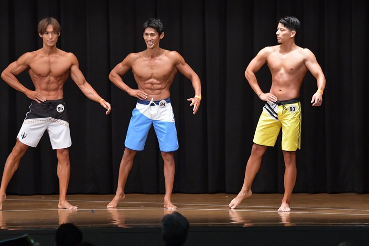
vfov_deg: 6.8
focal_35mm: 202
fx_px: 2070
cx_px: 184
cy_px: 123
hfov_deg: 10.2
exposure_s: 1/400
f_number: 5.6
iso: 6400
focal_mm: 135
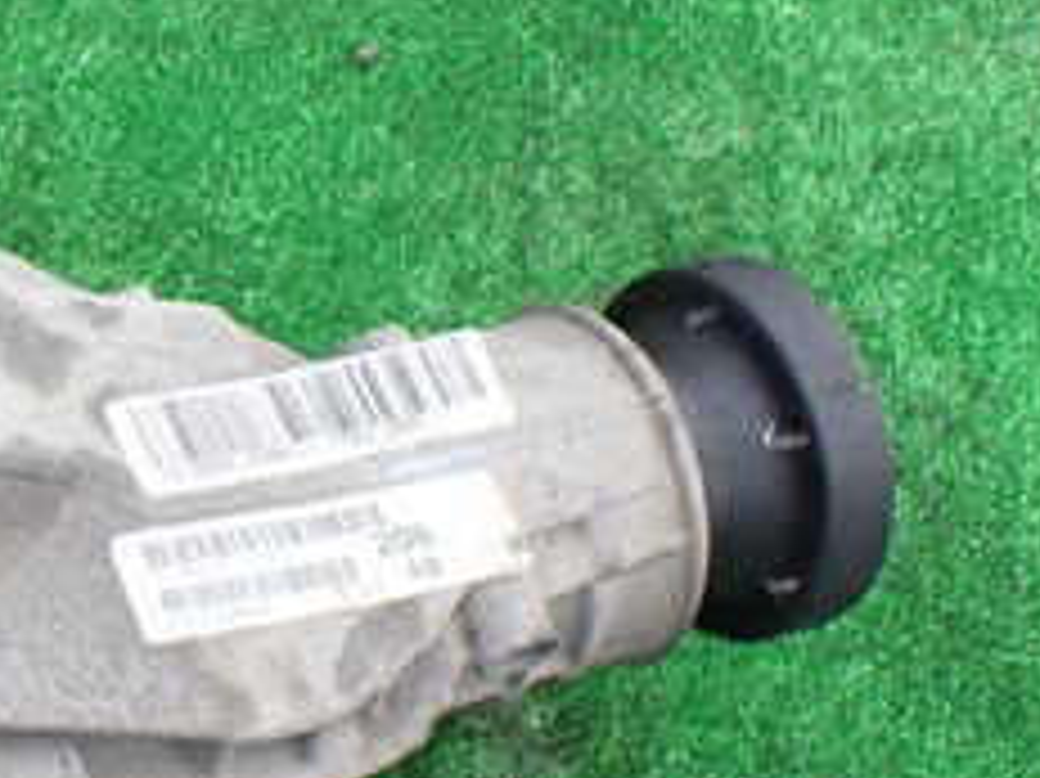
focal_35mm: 78
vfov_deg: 18.9
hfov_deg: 22.9
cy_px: 418
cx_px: -216
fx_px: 2342
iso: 100
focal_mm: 5.4
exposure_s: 1/125
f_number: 2.3
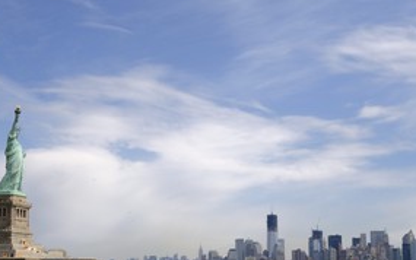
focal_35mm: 48
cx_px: 216
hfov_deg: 41.8
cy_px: 181
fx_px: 544
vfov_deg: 26.6
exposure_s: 1/160
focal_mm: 32
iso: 200
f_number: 20
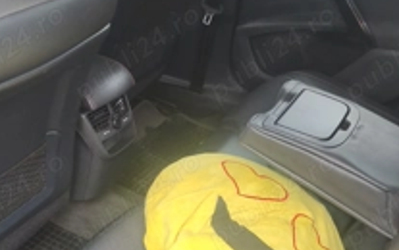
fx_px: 512
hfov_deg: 42.6
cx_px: 204
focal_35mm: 47
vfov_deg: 26.4
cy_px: 233
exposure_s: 1/99.9
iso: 320
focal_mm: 6.18
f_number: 1.65
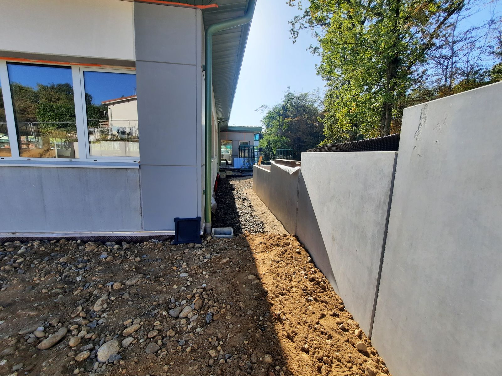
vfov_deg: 89.9
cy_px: 188
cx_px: 251
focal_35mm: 13
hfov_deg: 106.2
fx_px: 189
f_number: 2.2
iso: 40
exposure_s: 1/564
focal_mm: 1.74
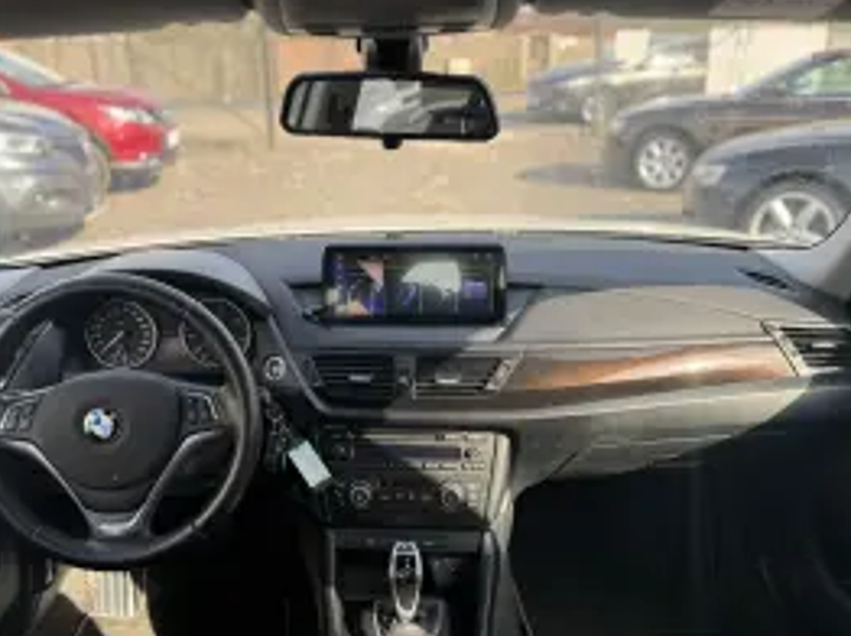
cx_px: 409
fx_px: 811
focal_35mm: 33
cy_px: 419
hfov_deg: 55.4
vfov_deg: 42.4
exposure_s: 1/473
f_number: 1.78
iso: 100
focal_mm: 6.76
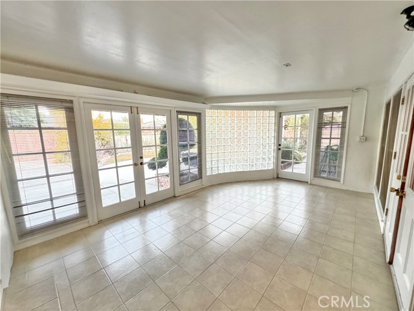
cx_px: 207
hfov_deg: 102.1
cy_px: 156
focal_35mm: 14
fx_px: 167
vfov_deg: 85.7
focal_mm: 2.22
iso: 1000
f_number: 2.2
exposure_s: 1/40
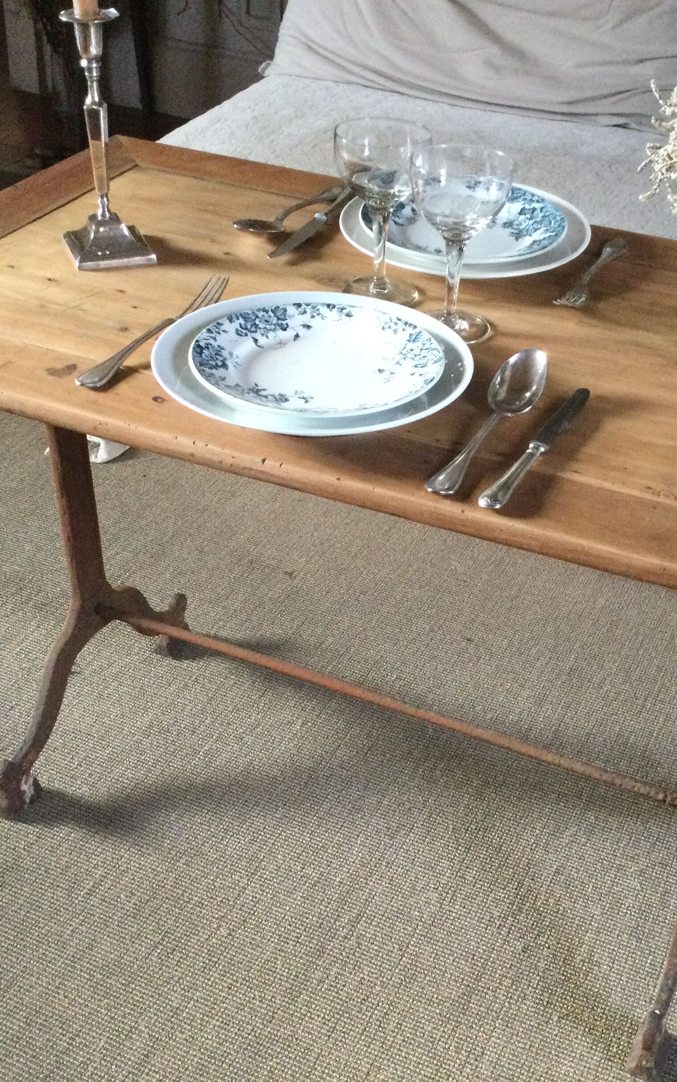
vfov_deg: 45.3
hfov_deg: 29.2
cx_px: 392
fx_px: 1299
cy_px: 542
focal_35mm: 44
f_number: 2.4
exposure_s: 1/30
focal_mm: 3.3
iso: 200
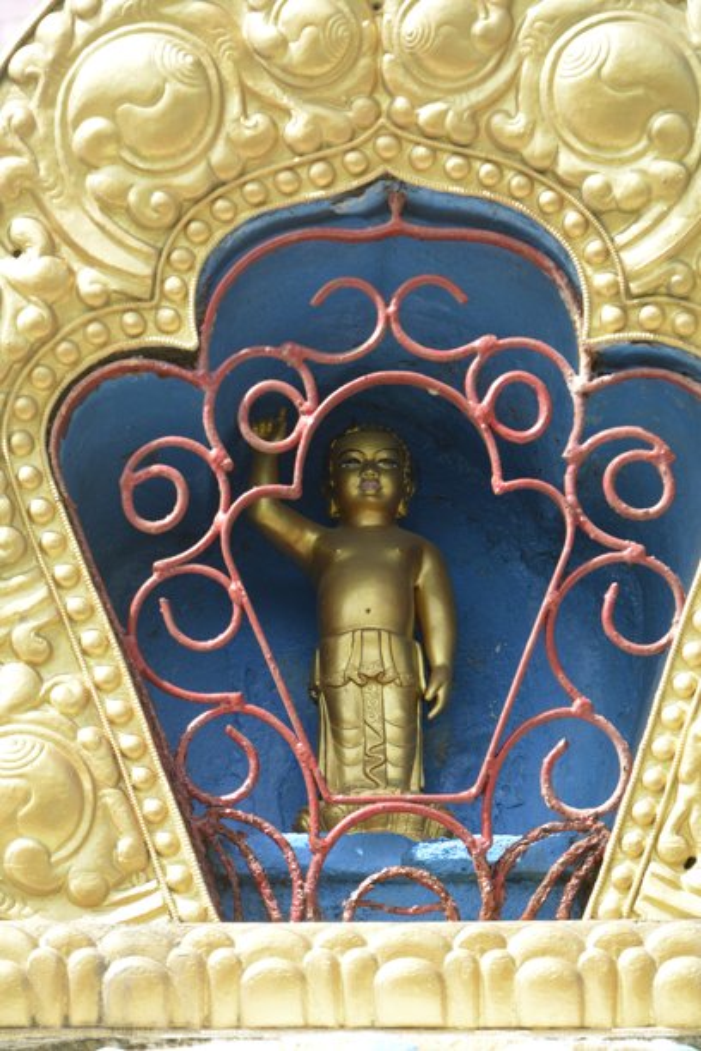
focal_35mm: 135
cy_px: 526
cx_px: 350
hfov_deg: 10.2
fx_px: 3943
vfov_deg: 15.2
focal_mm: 90
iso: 800
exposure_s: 1/500
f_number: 8
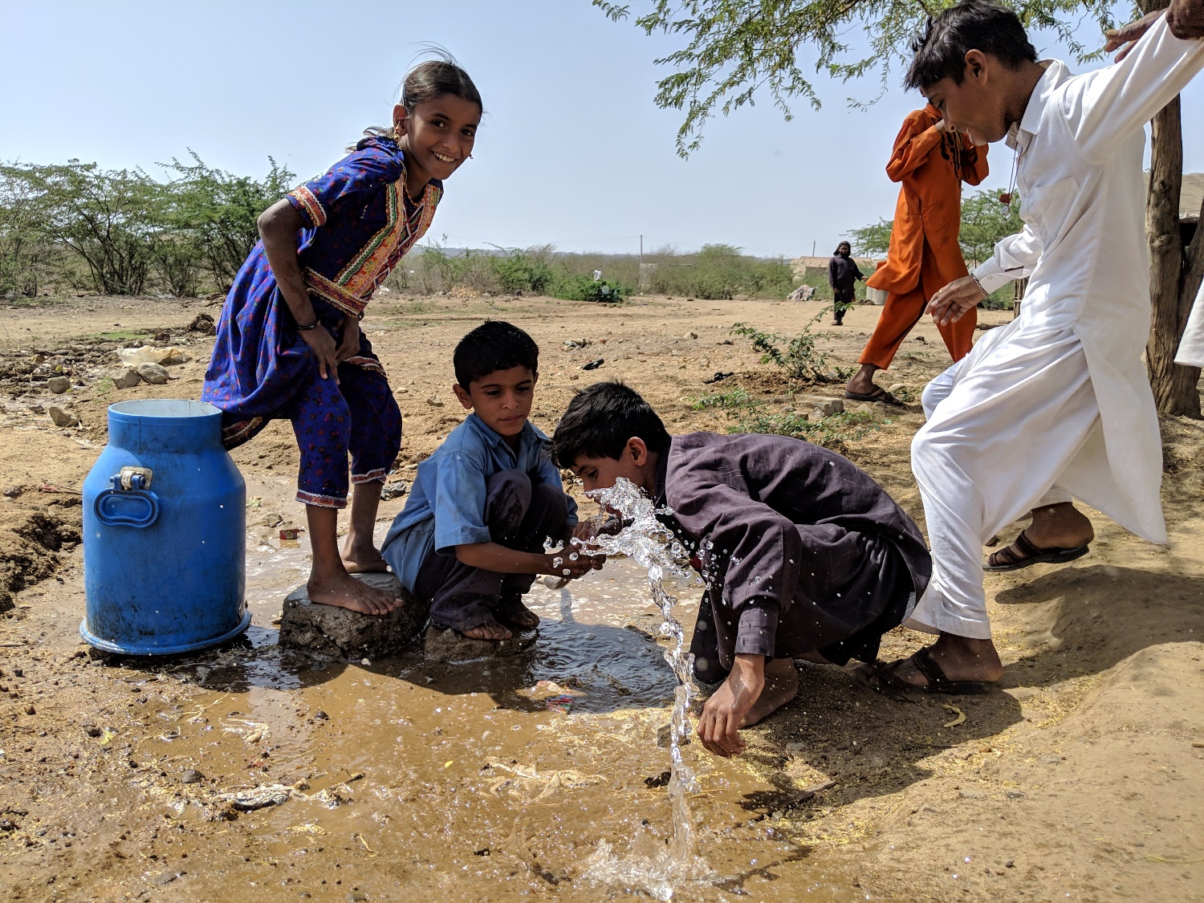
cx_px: 602
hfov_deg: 65.3
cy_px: 452
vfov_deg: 51.4
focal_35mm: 27
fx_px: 939
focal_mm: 4.44
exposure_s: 1/3906
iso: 74
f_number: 1.8
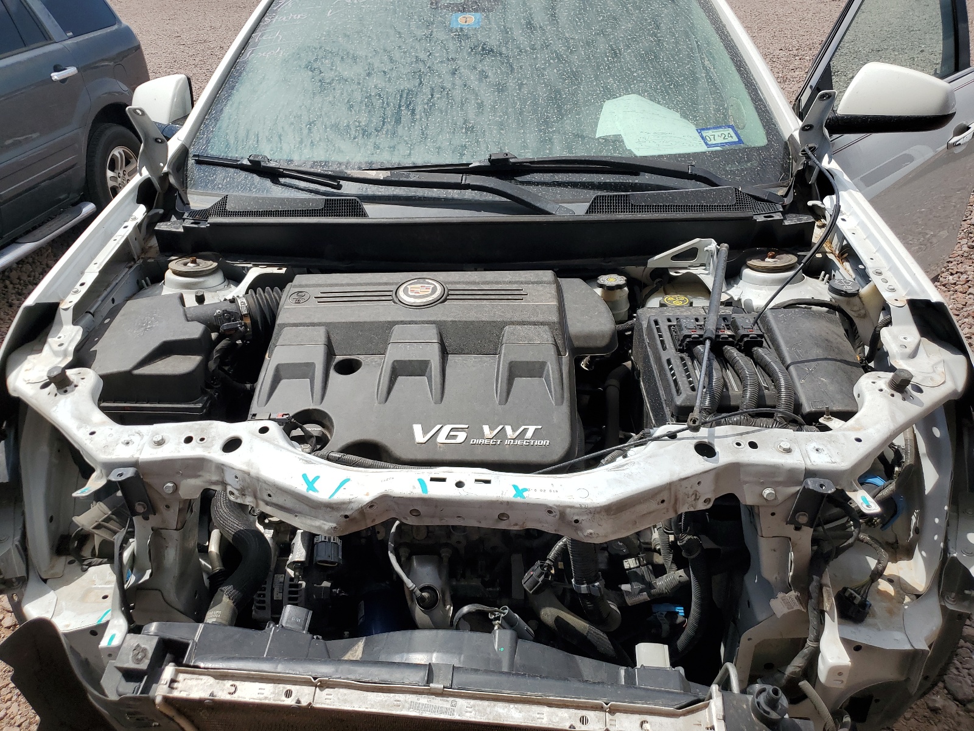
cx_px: 487
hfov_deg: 67.3
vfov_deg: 53.1
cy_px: 366
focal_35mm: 26
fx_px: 732
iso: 50
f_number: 1.5
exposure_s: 1/5000
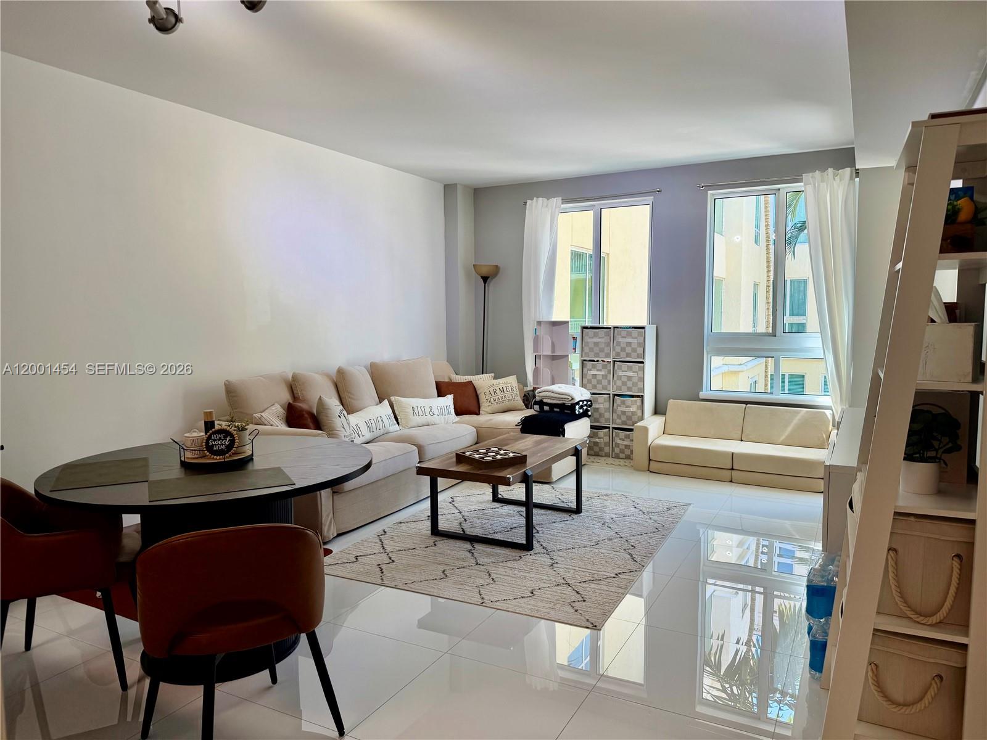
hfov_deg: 71.6
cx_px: 494
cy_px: 370
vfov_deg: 56.8
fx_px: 684
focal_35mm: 24
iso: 64
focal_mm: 6.76
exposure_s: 1/120
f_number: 1.78
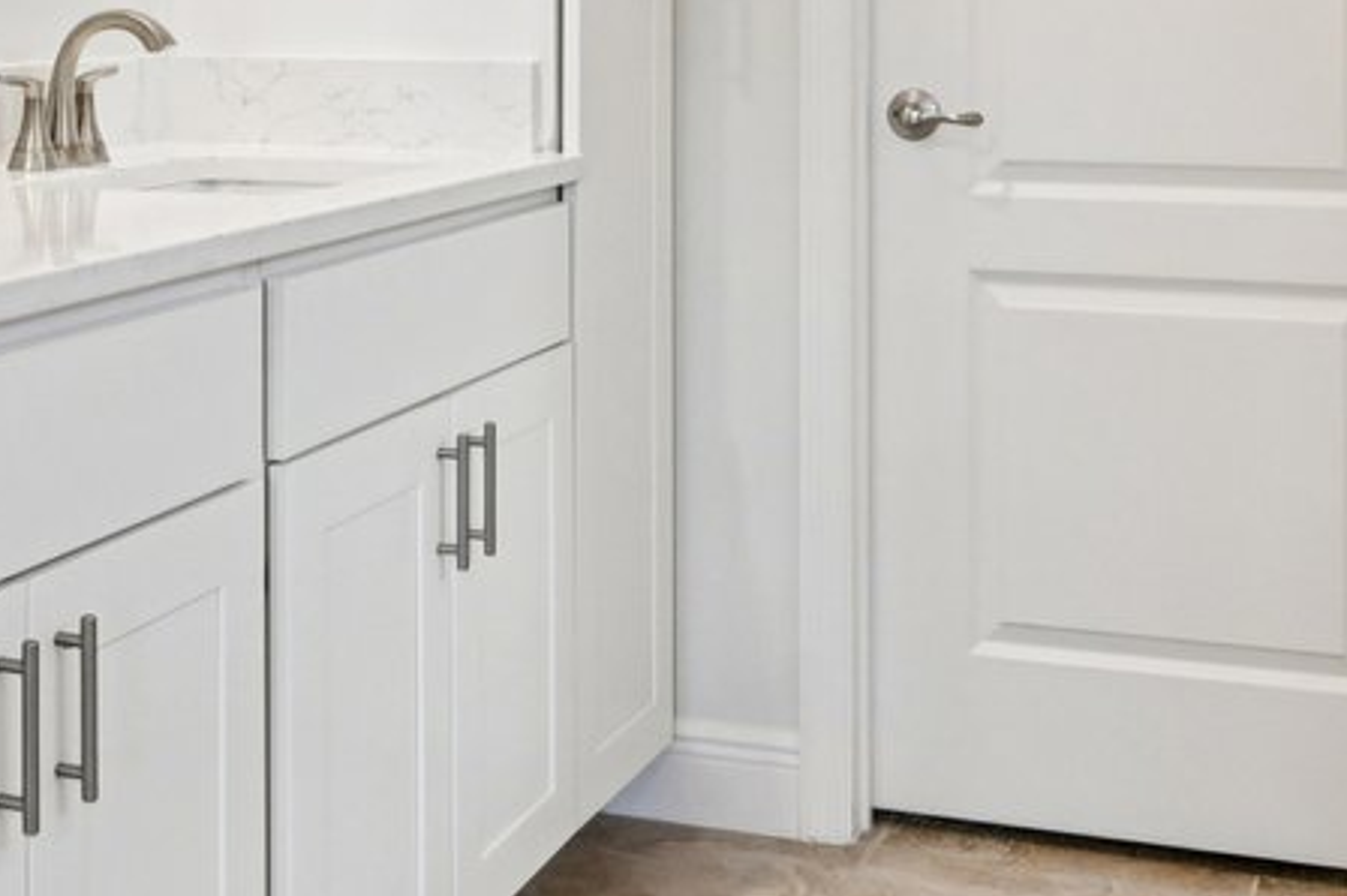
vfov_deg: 20.4
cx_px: 415
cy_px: -36
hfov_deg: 31.1
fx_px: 2393
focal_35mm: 64
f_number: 8
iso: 800
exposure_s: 1/60
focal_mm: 14
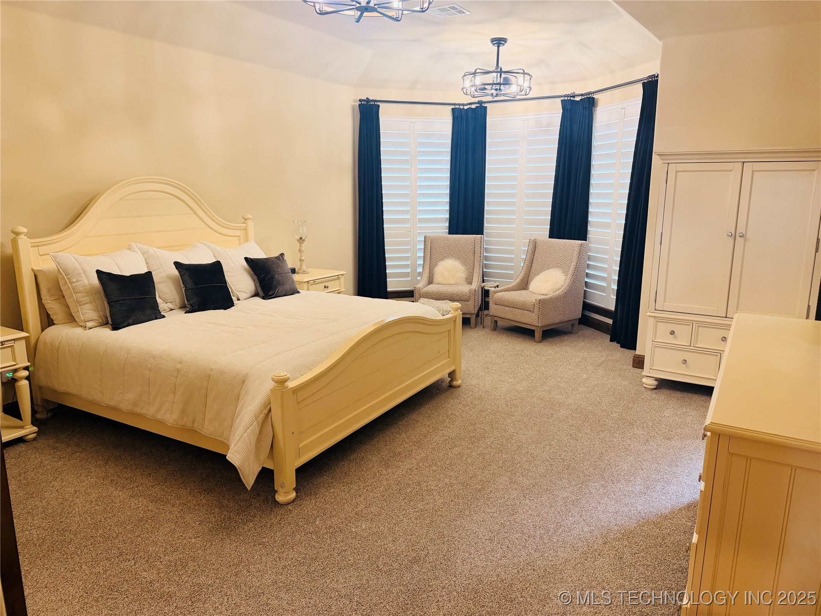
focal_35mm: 24
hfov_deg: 71.6
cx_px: 410
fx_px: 569
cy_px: 308
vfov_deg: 56.8
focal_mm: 6.76
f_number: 1.78
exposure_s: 1/60
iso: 160
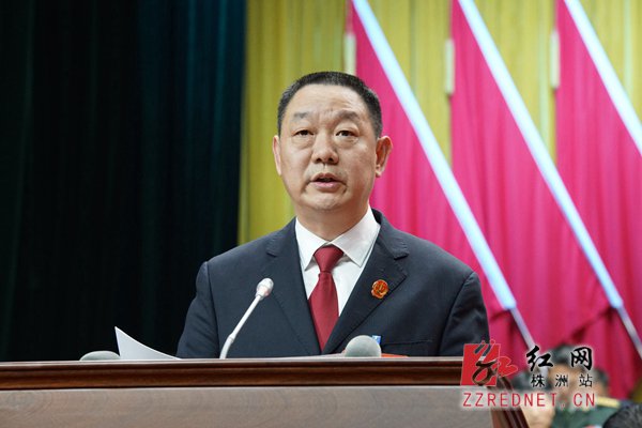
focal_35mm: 140
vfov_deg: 9.8
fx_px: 2496
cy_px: 214
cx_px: 321
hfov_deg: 14.7
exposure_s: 1/125
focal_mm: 140
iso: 6400
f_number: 8
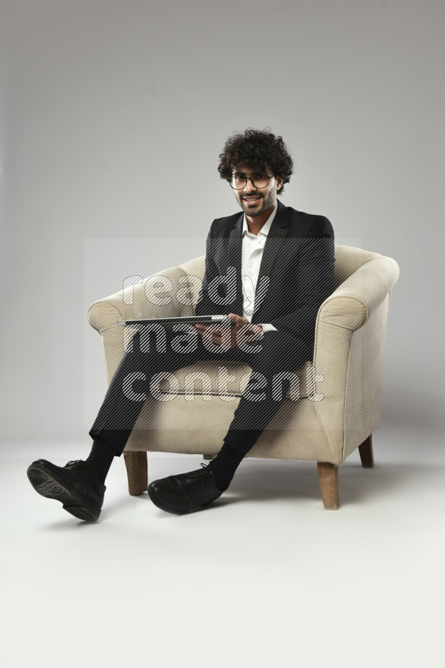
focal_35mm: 38
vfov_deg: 50.7
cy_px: 334
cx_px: 222
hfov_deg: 35.1
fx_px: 705
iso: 400
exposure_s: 1/125
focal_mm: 38
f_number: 5.6
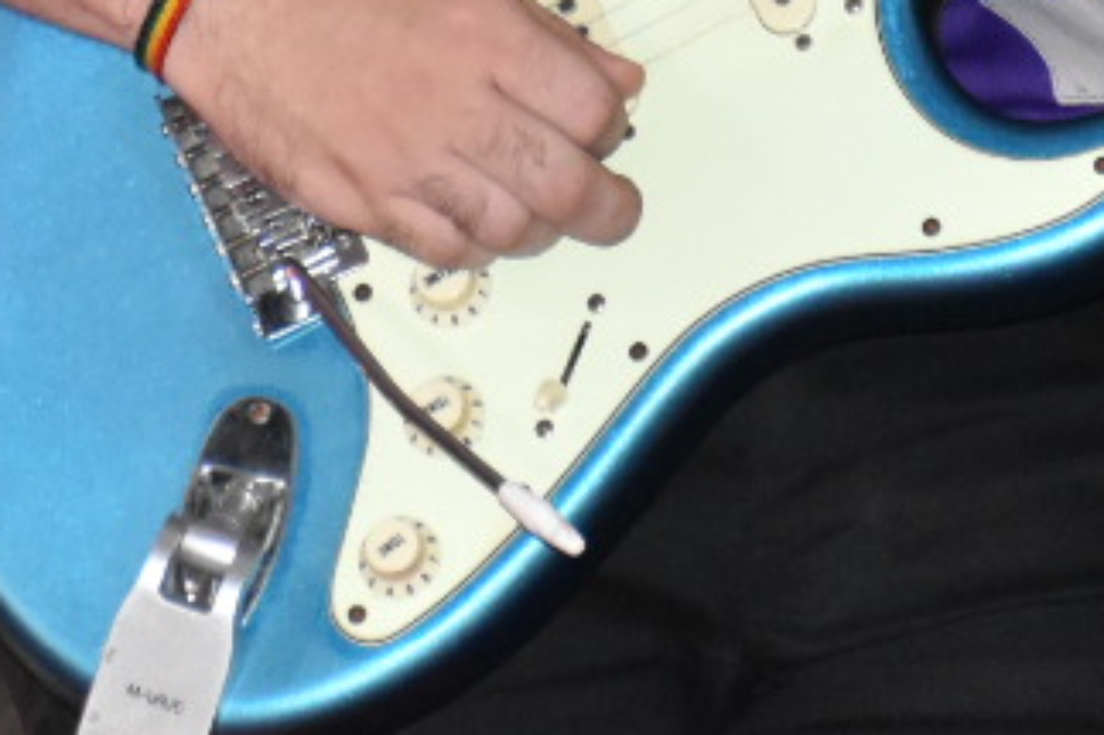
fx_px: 17302
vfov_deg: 2.4
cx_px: 643
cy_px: -933
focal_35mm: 565
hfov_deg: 3.7
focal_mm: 75
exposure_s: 1/100
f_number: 6.3
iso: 3200
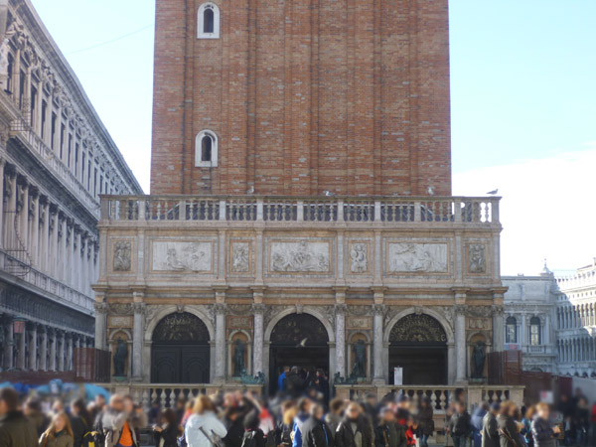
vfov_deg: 16.8
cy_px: 224
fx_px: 1515
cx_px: 298
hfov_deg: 22.3
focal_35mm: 88
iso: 80
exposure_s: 1/125
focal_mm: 15.7
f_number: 5.1
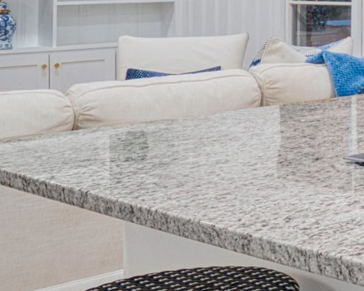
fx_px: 840
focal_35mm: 78
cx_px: 878
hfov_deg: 14.8
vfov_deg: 18.7
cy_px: -46
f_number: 8
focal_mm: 8
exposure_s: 1/6
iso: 200
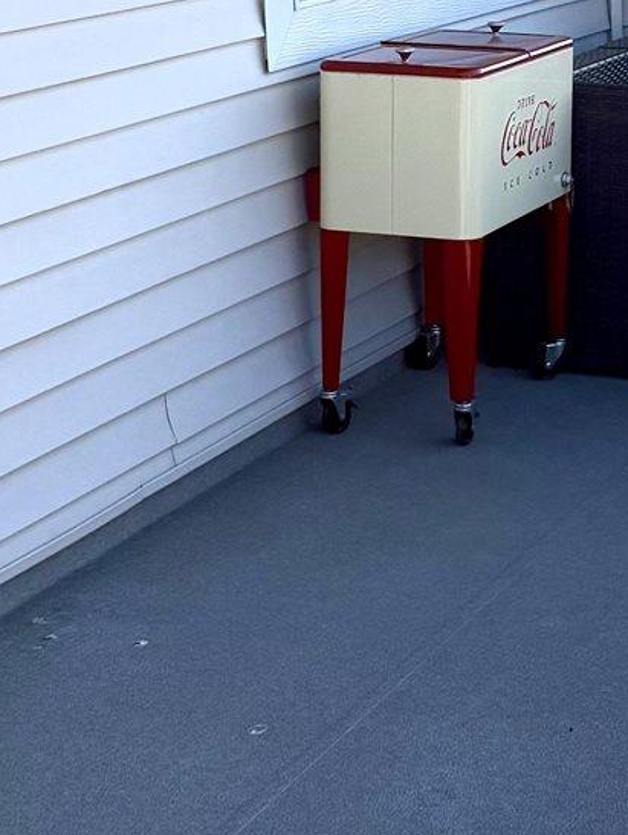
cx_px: 549
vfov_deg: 19.0
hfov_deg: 14.5
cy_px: 37
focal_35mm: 101
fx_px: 2440
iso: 100
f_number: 1.78
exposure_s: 1/4405
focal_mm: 6.76
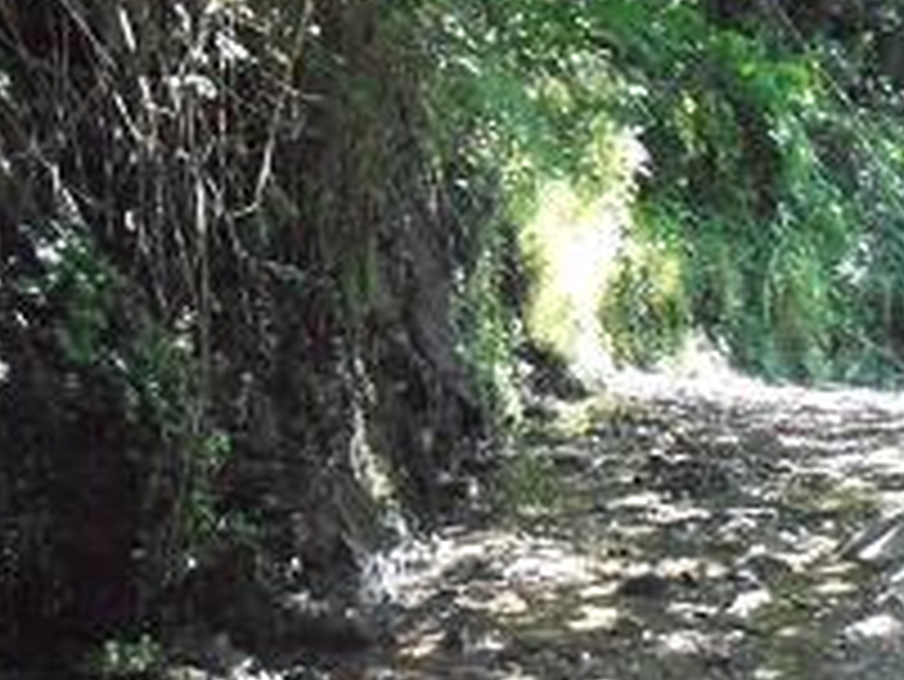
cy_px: 320
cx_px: 486
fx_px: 1646
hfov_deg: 30.7
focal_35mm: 63
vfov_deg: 23.3
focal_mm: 4.2
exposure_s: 1/200
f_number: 3
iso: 800
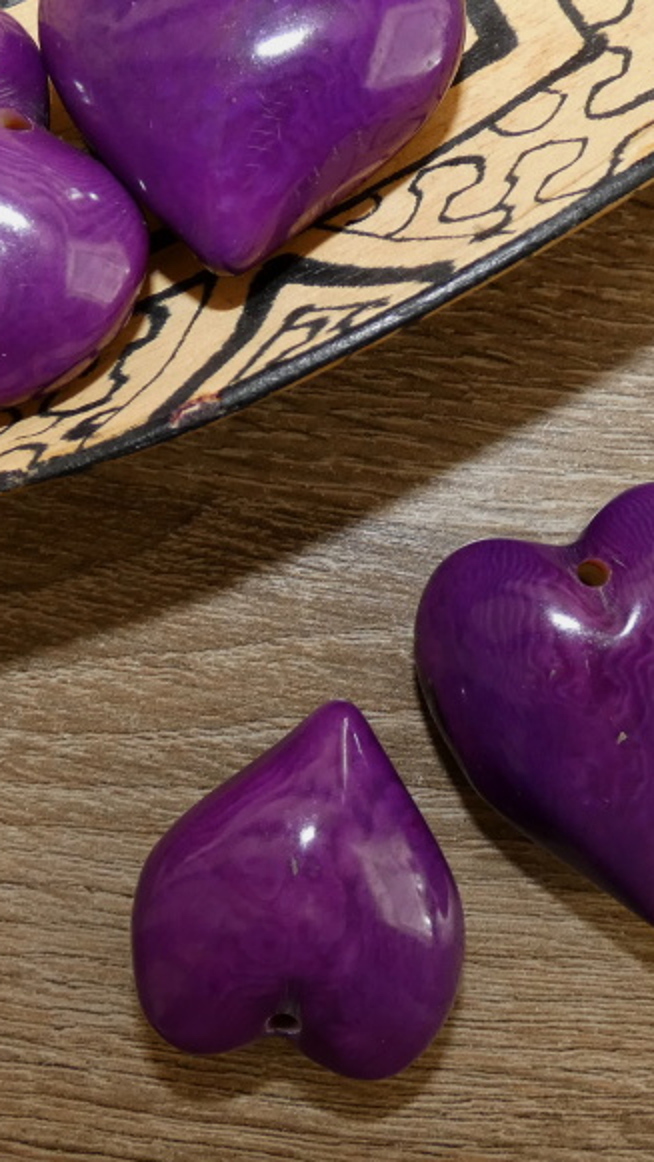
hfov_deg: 38.8
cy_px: 568
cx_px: 390
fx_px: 924
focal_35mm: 30
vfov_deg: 64.3
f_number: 2.8
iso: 160
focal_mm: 3.6
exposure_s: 1/60
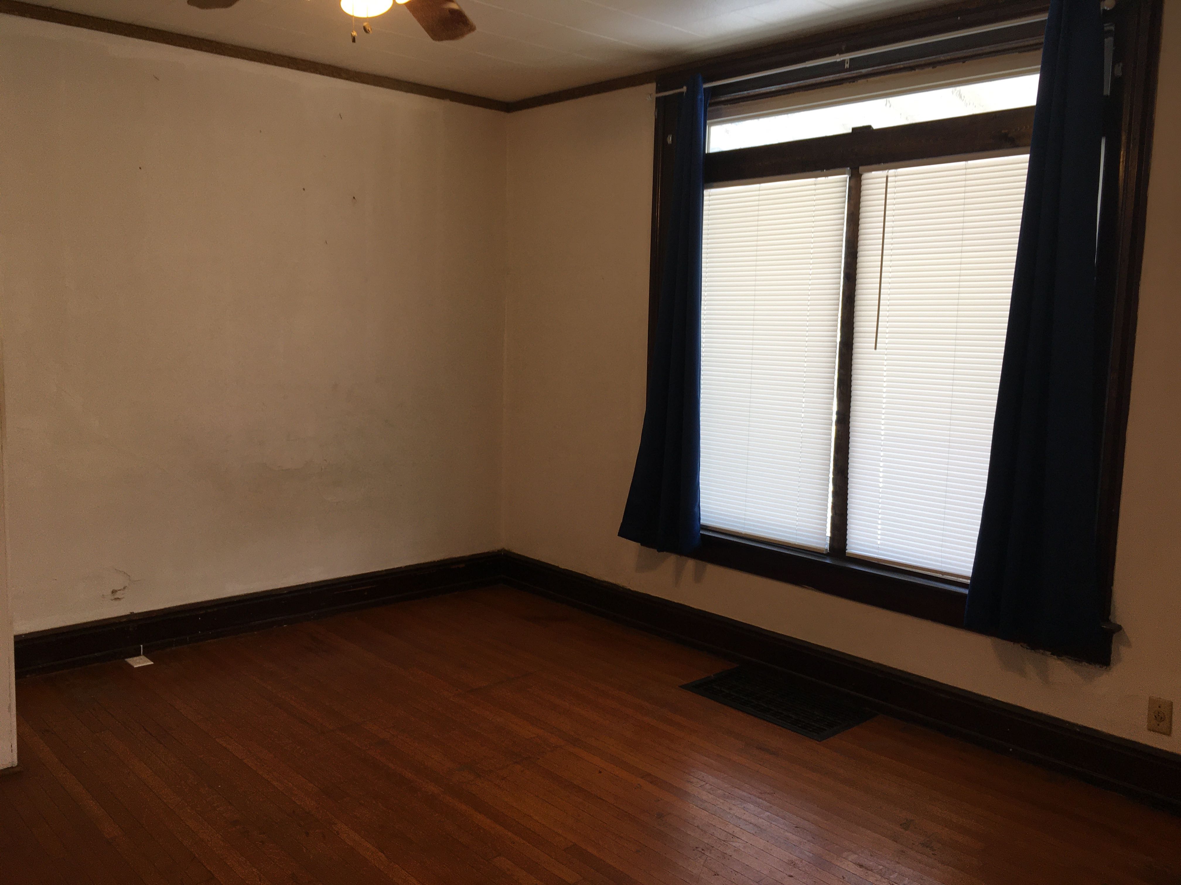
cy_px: 442
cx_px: 590
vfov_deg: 48.2
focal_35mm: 29
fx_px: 989
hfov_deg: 61.7
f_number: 2.2
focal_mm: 4.15
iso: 32
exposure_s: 1/60
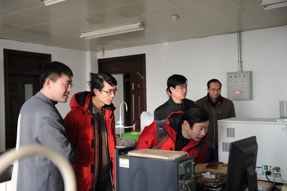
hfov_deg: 46.4
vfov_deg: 31.8
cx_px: 144
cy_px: 96
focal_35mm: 42
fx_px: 335
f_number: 4
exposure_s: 1/60
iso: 200
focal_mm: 42
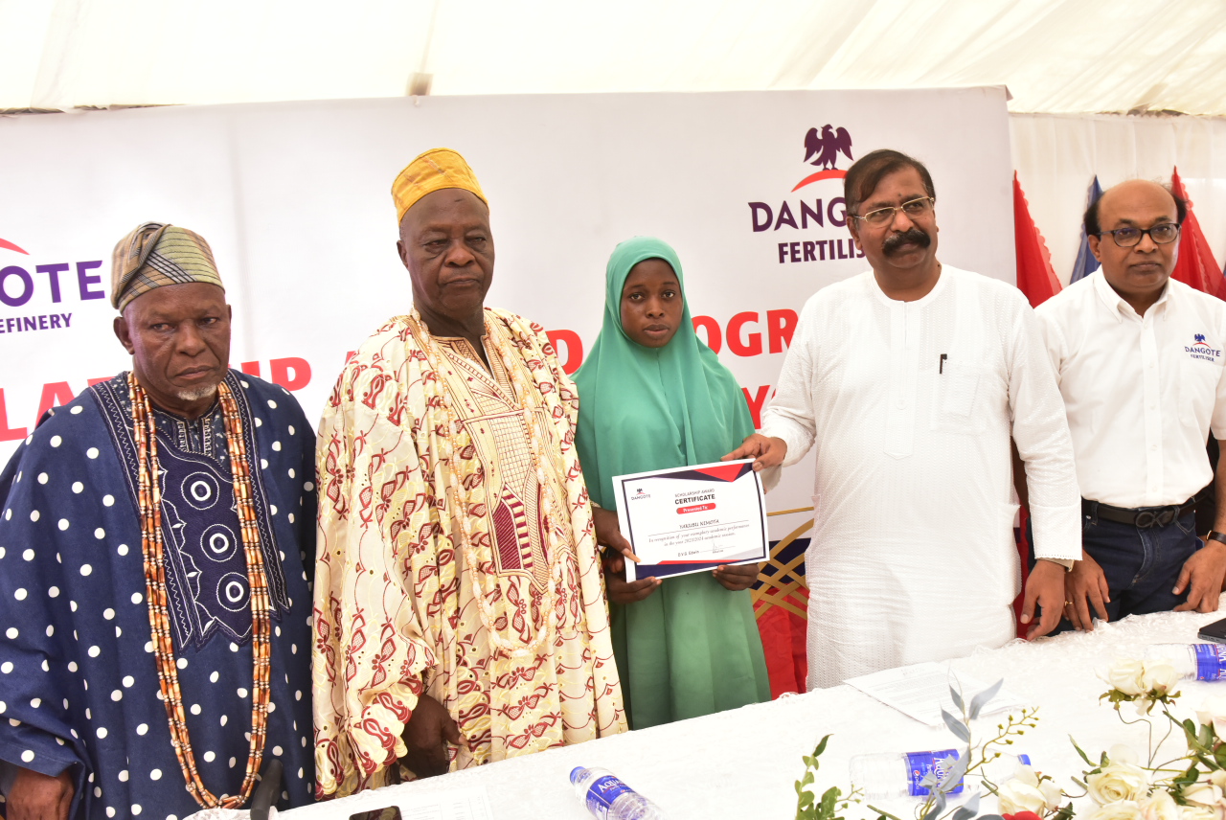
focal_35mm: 34
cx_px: 613
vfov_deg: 39.0
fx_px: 1159
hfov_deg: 55.8
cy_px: 410
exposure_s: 1/125
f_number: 9
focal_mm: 34
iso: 3200
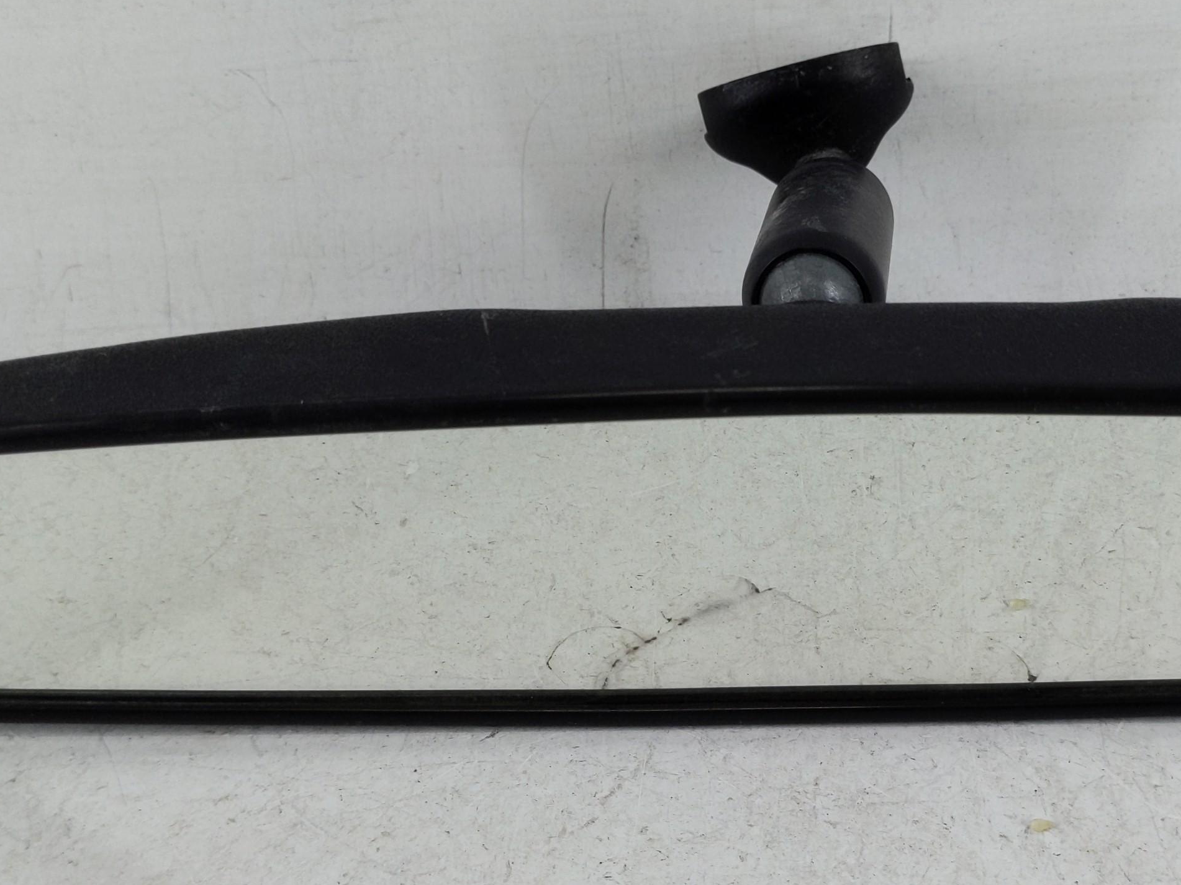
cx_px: 777
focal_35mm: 53
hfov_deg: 35.9
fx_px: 1808
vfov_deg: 27.5
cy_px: 455
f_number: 1.73
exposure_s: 1/126
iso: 62
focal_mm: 4.38
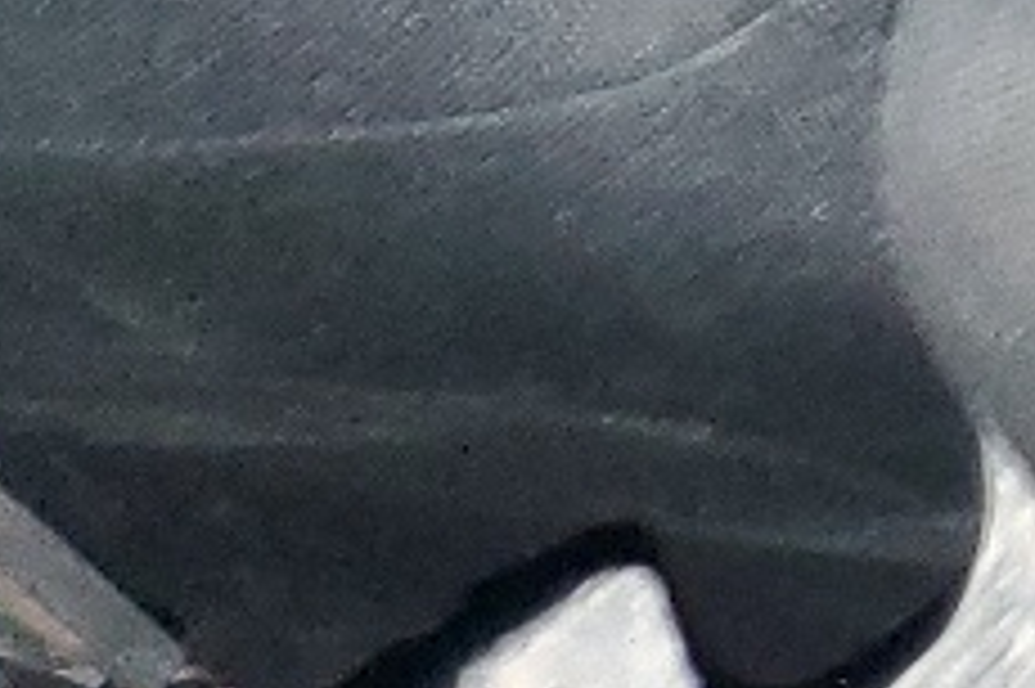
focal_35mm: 188
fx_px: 5401
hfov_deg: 8.4
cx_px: 3532
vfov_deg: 6.2
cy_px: -1884
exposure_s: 1/10
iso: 178
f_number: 1.5
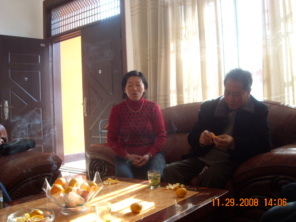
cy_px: 112
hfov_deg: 51.4
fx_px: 308
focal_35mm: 36
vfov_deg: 39.7
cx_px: 148
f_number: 2.8
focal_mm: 5.7
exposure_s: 1/60
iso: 100
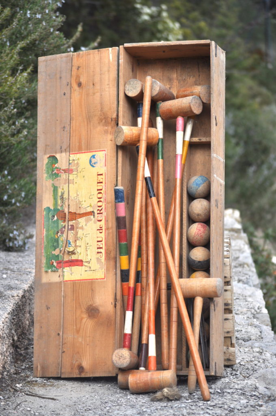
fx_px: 1487
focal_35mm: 129
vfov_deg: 15.9
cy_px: 208
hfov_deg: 10.6
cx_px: 138
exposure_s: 1/1250
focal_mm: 86
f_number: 5
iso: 200
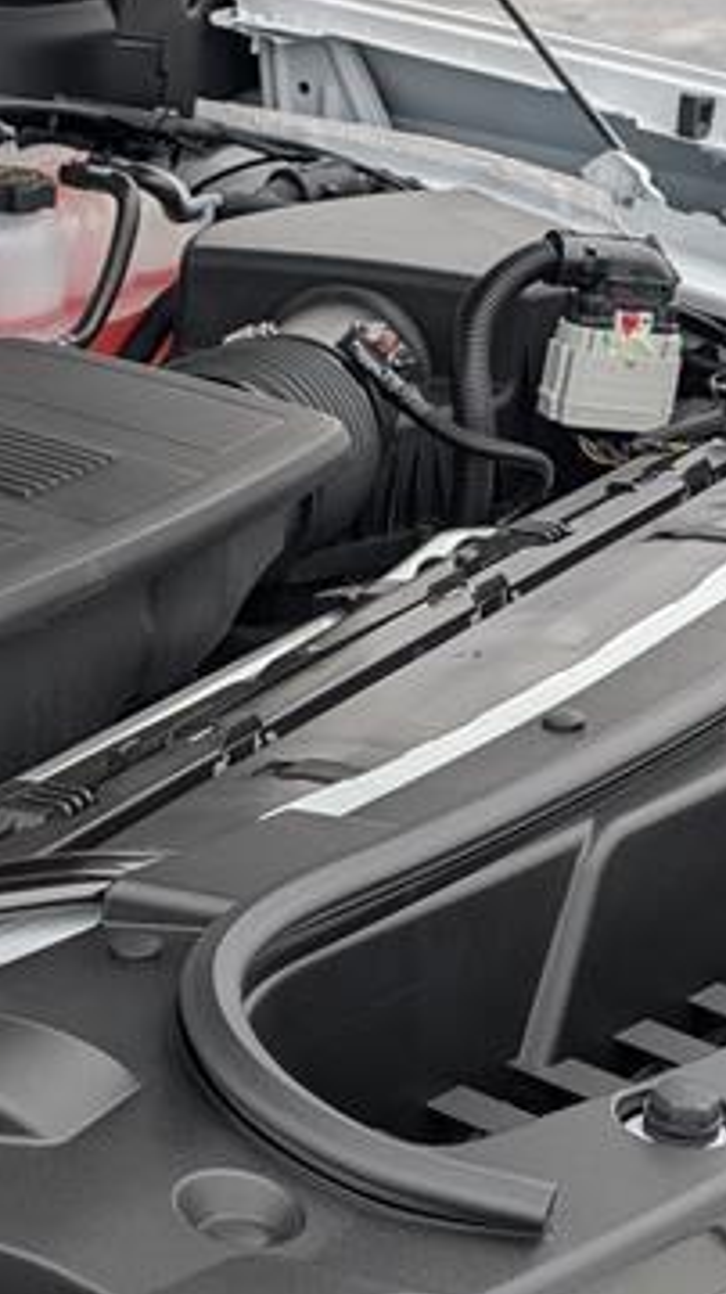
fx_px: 3257
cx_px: 341
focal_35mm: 95
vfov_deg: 22.5
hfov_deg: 12.7
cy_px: 661
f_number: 1.68
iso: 26
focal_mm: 6.9
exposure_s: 1/263
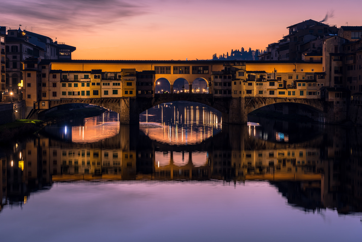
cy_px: 121
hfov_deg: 28.8
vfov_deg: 19.5
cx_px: 181
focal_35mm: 70
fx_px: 704
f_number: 7.1
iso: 100
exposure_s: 1.6
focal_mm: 70
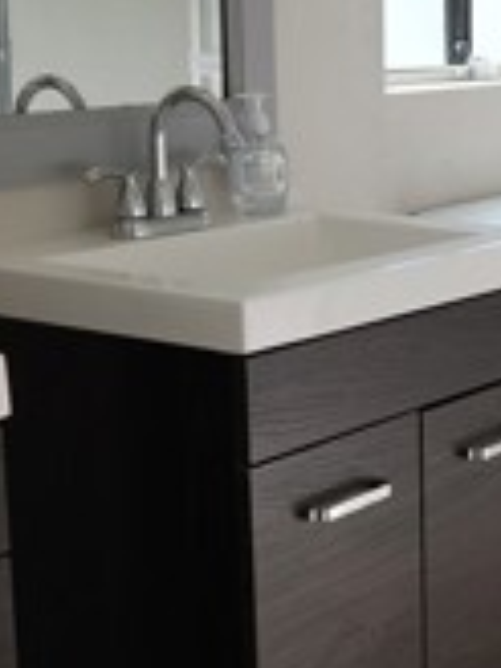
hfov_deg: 15.8
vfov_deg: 21.8
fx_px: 1737
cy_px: 387
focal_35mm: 90
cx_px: 599
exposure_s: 1/289
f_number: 1.8
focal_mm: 5.4
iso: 20
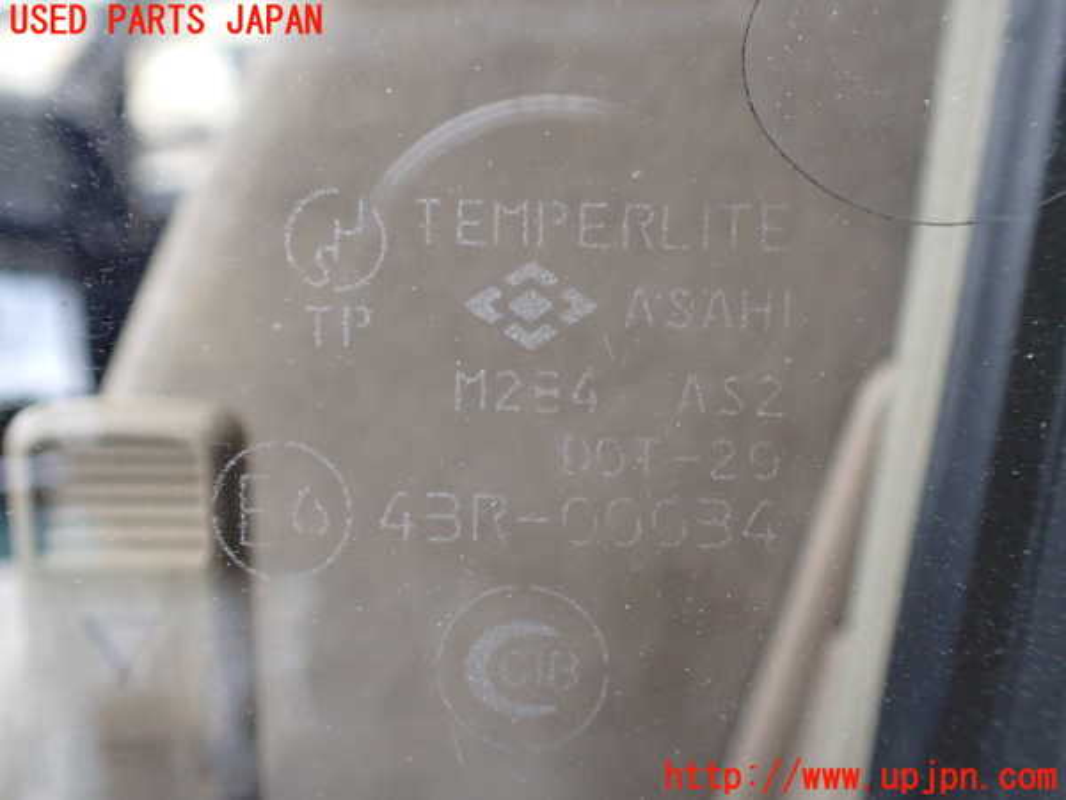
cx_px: 533
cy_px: 400
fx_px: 924
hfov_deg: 60.0
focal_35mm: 30
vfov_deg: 46.8
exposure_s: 1/125
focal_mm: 5.4
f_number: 2.3
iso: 640
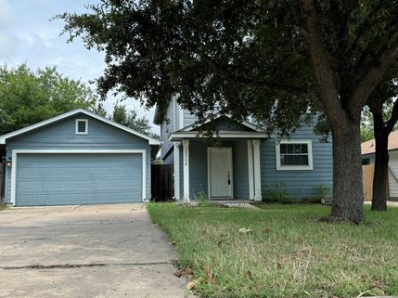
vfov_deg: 49.7
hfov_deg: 63.5
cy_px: 150
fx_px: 322
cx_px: 205
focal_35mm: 28
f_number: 1.78
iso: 80
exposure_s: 1/1869
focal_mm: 6.76
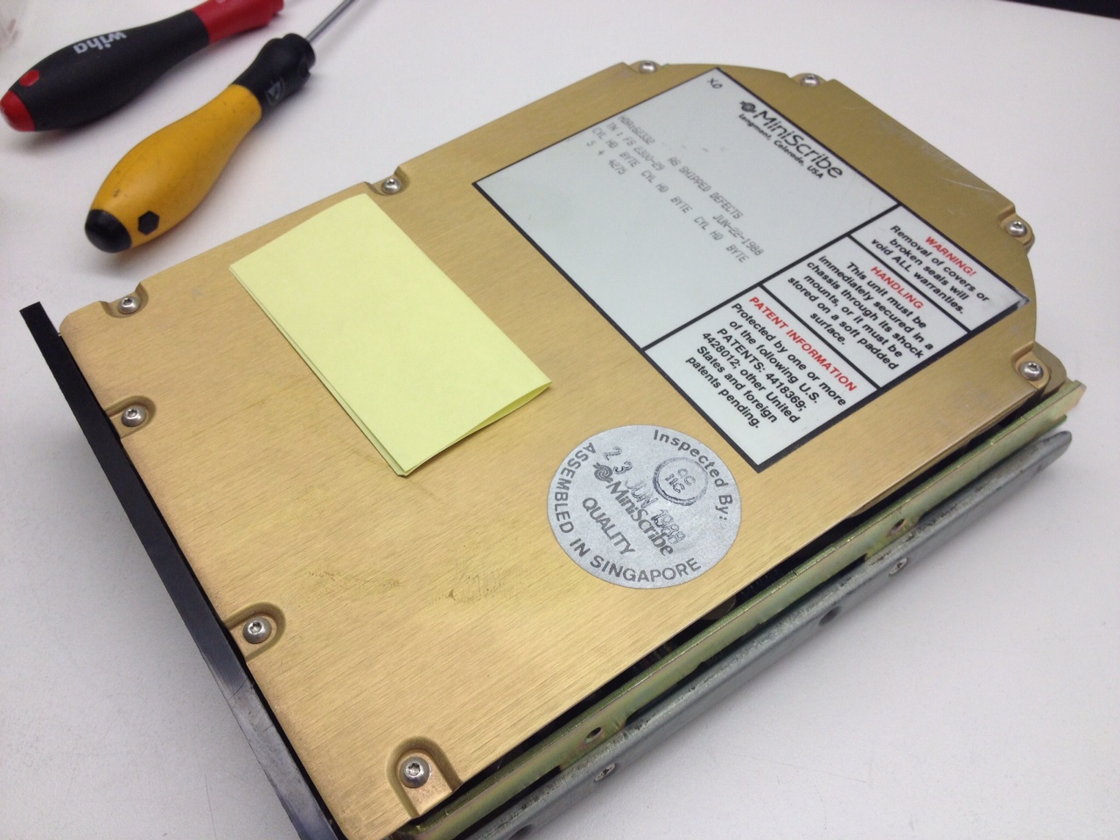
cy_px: 420
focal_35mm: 35
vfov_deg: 40.7
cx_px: 560
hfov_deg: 52.6
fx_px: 1132
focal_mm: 4.28
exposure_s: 1/120
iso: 64
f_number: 2.4
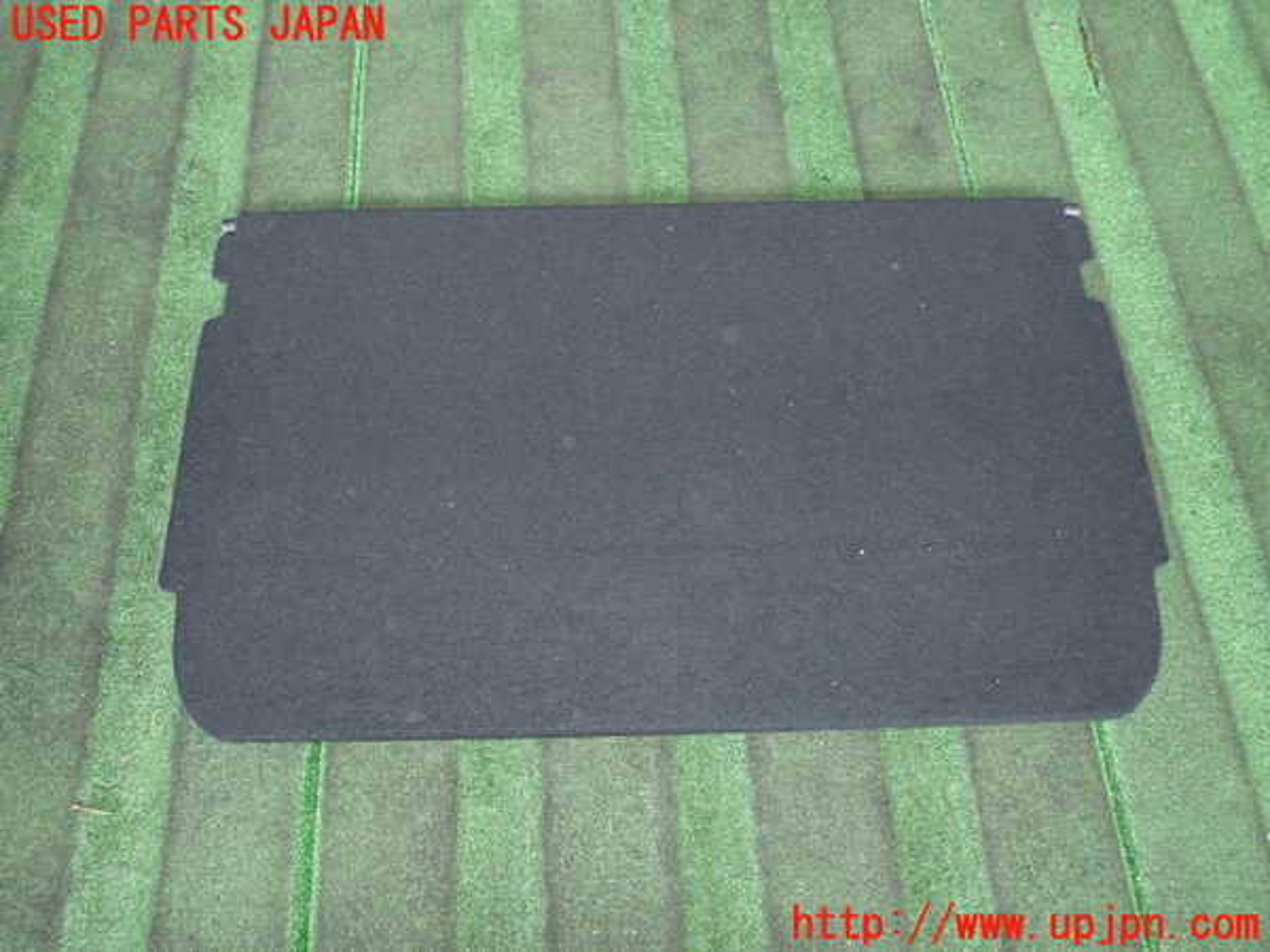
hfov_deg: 69.4
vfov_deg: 54.9
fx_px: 917
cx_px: 635
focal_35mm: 25
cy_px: 476
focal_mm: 4.5
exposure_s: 1/100
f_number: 2
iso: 400
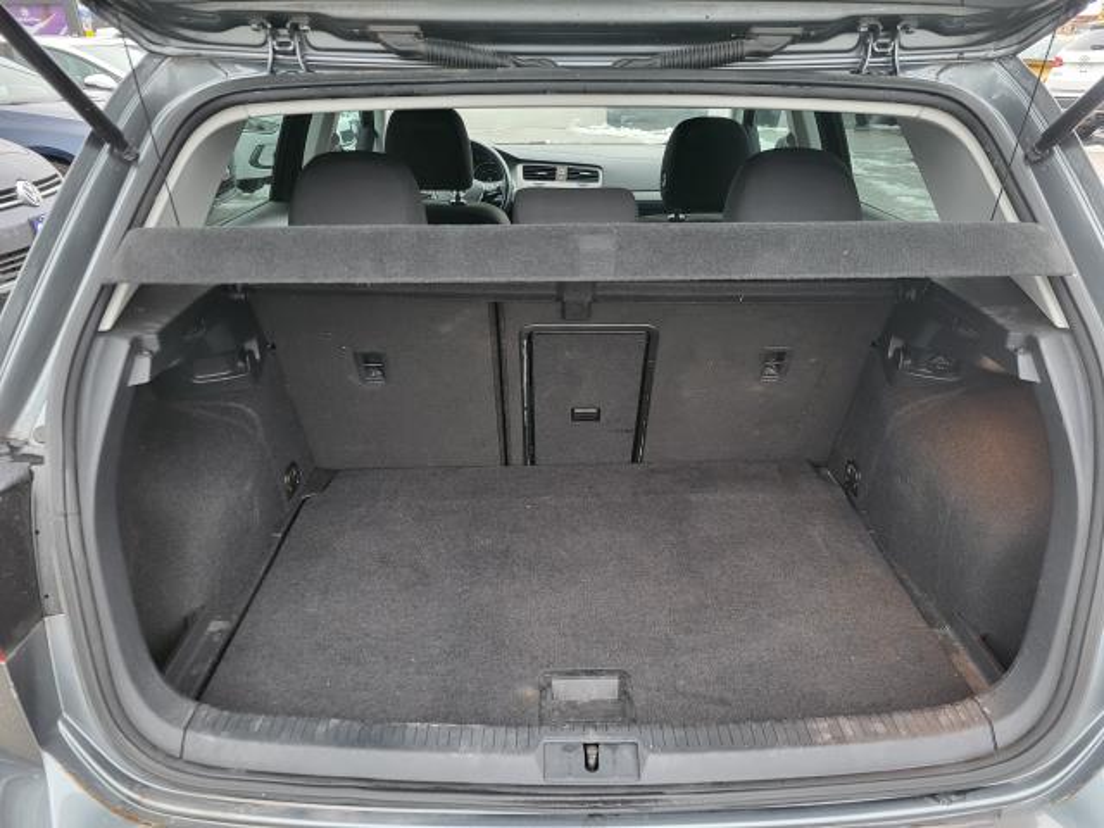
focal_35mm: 26
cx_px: 552
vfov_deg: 53.1
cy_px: 414
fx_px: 829
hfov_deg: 67.3
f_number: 1.8
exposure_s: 1/40
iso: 320
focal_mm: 5.4
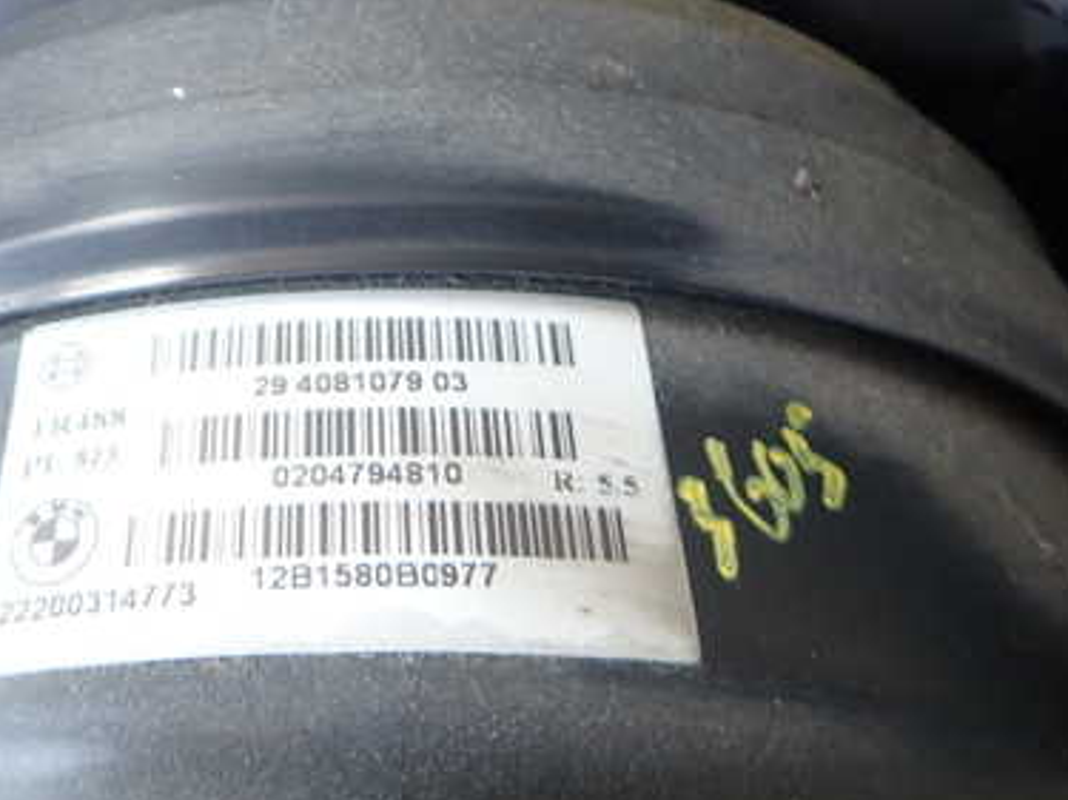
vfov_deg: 35.7
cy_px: 296
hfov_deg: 45.6
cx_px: 299
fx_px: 1234
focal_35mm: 40
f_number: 2
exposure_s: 1/50
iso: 200
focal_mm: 4.5
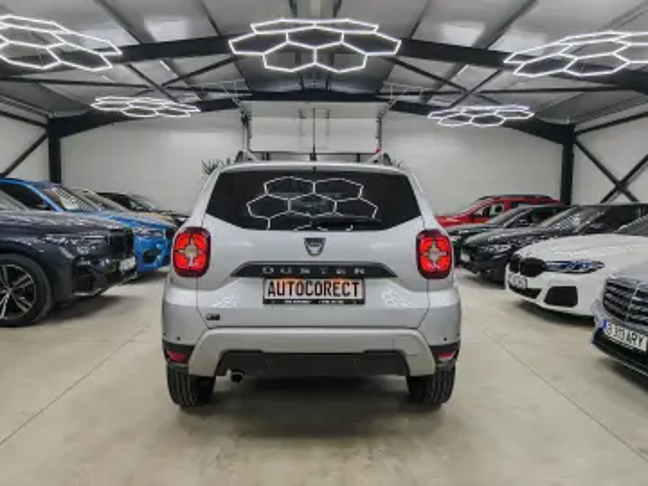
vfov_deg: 53.1
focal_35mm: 26
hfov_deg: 67.3
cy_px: 243
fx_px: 487
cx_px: 324
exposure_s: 1/100
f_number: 1.6
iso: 80
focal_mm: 5.4
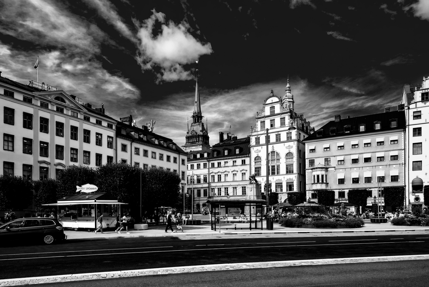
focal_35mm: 24
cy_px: 144
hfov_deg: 73.7
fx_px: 286
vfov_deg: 53.2
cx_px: 214
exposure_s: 1/160
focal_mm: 24
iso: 100
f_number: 8
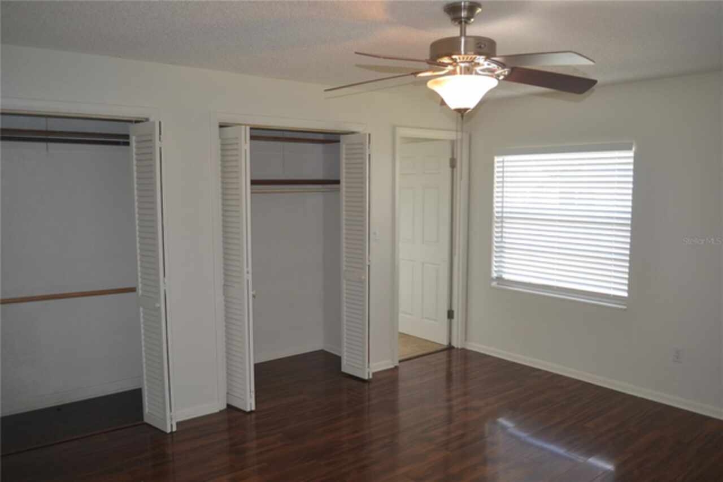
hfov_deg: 67.4
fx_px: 542
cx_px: 362
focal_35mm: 27
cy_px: 241
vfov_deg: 47.9
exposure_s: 1/100
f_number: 4
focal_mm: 18
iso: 400
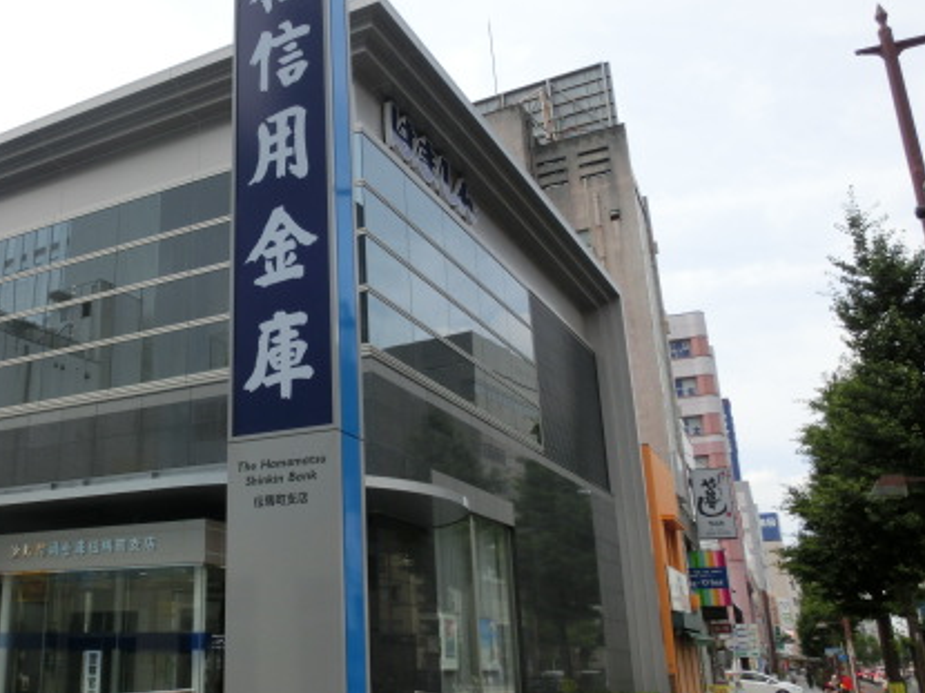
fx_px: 988
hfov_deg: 48.0
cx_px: 218
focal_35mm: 37
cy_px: 299
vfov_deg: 38.6
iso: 80
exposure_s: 1/1000
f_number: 3
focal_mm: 4.24
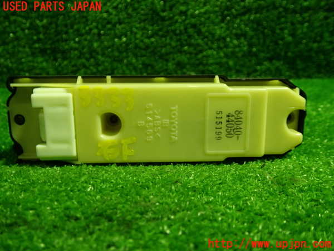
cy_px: 126
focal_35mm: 30
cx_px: 167
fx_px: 289
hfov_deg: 60.0
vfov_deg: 46.8
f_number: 2.3
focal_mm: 5.4
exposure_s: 1/30
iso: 200
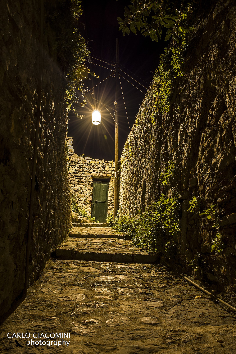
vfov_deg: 67.4
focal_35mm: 27
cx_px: 118
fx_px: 265
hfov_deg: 47.9
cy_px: 177
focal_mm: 18
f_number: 7.1
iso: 100
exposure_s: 3
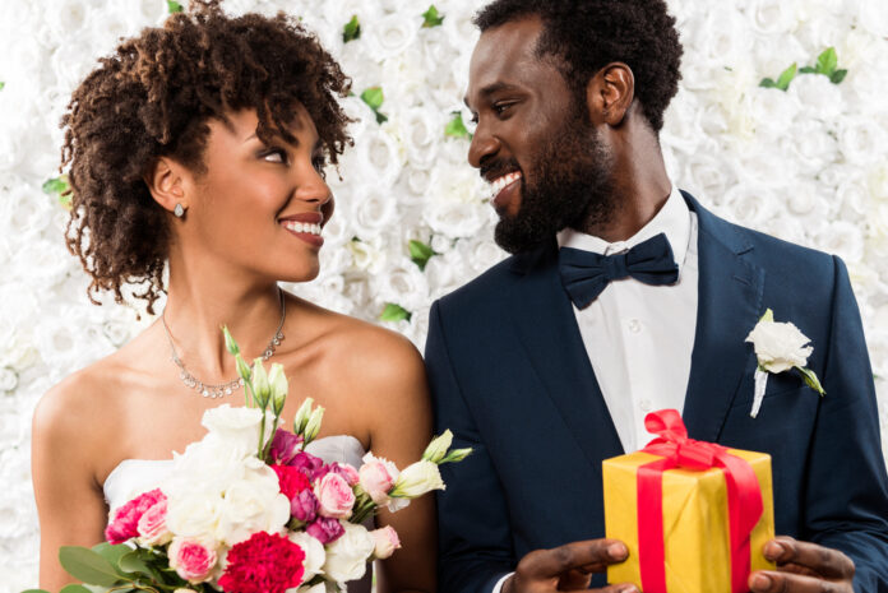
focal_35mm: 50
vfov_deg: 27.0
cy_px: 296
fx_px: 1234
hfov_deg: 39.6
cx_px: 444
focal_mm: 50
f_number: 5
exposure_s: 1/160
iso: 100
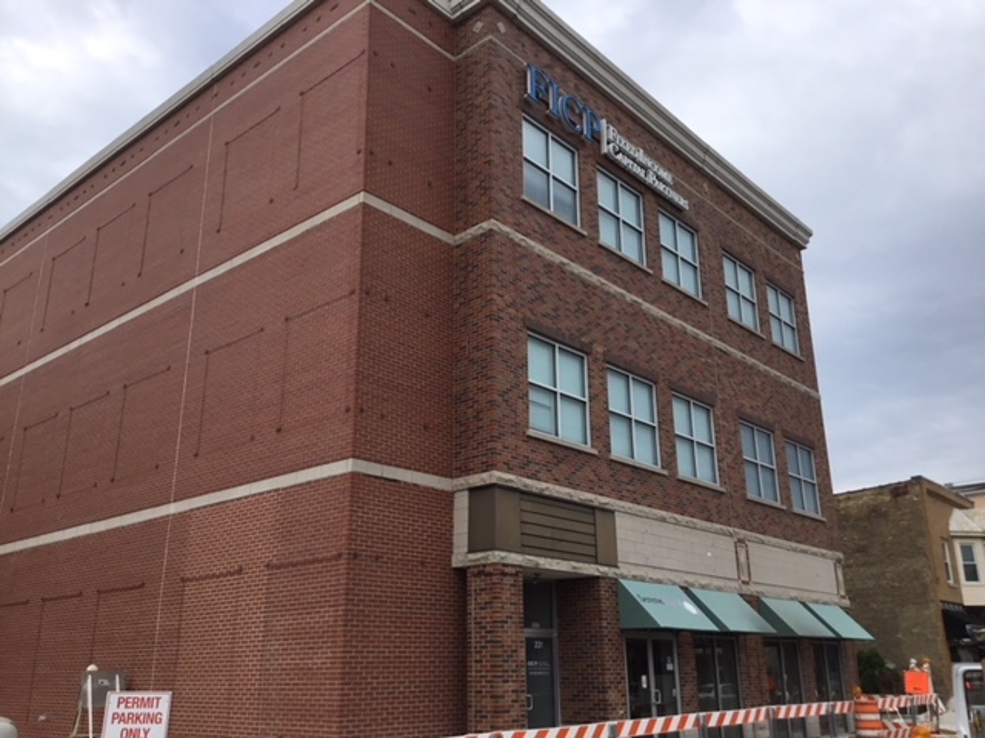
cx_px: 492
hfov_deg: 58.4
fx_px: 882
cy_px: 369
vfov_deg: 45.4
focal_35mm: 31
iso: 25
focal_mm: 3.3
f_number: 2.4
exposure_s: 1/886
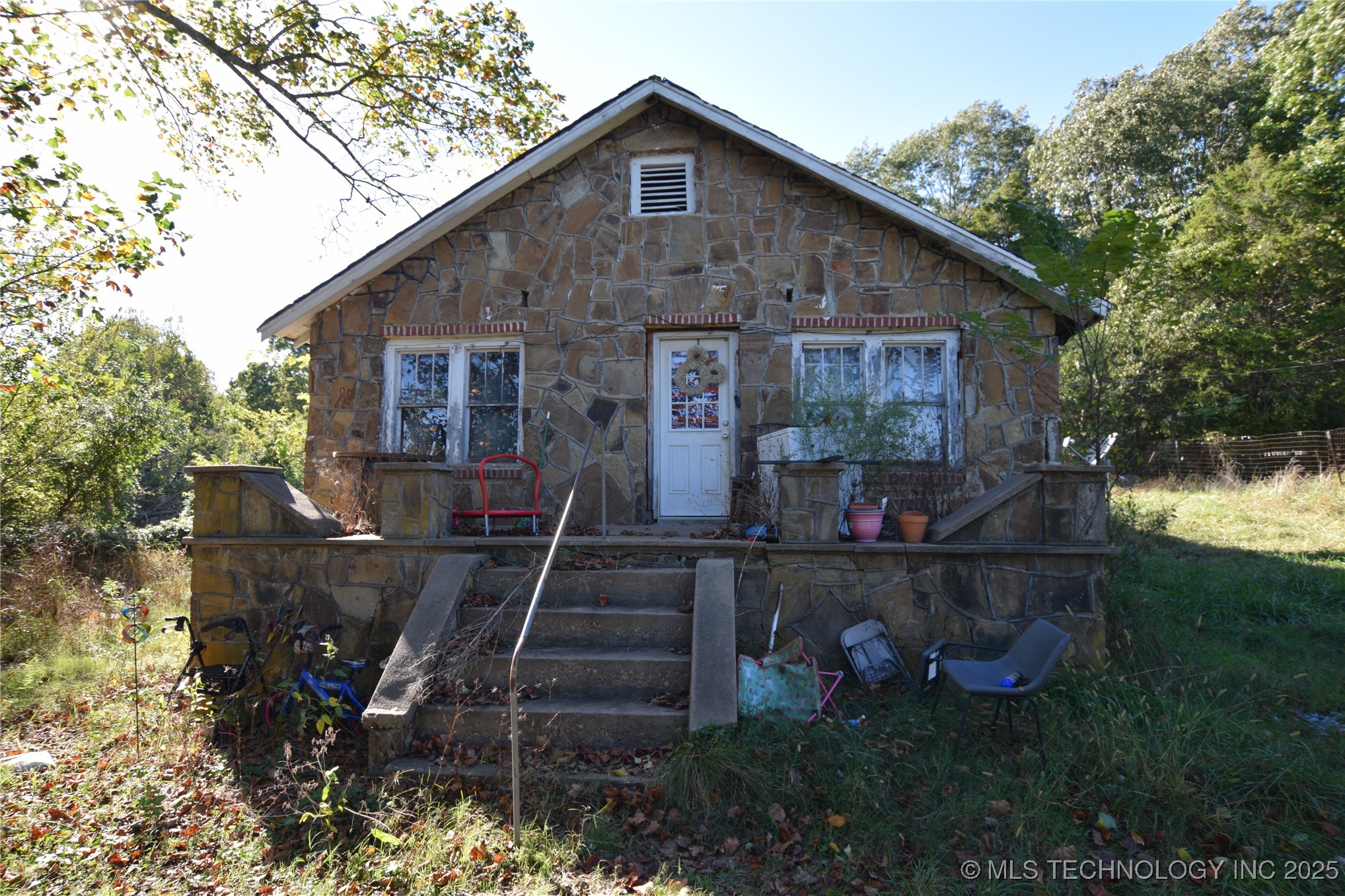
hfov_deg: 90.0
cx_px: 672
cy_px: 448
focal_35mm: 18
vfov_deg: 67.4
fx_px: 672
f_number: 8
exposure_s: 1/250
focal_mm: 12
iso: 400
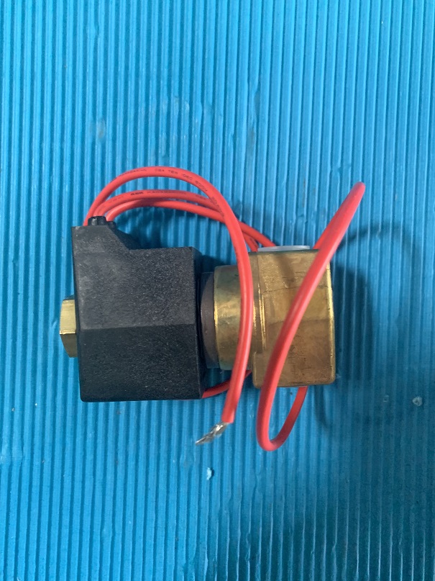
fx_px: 436
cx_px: 218
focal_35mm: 26
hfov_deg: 53.1
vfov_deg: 67.3
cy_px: 290
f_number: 1.8
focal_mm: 4.25
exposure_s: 1/59
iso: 400
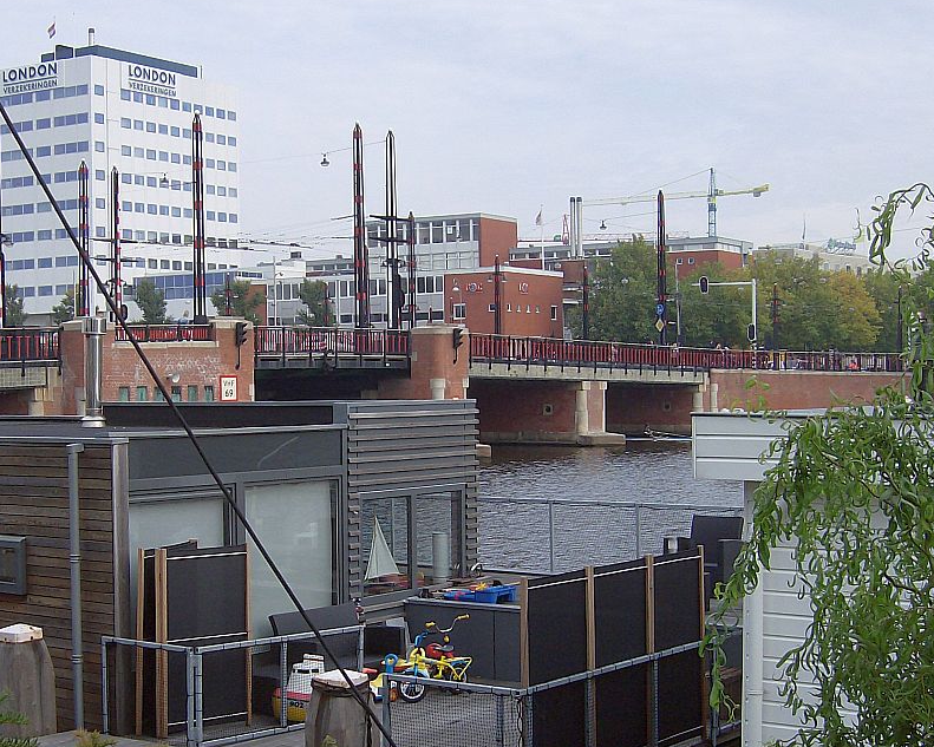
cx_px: 339
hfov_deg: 32.3
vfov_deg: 26.2
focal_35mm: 58
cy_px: 415
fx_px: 1603
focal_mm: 7.7
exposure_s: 1/358
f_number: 5.1
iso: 100
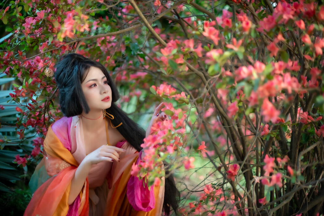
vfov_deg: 27.0
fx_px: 450
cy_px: 108
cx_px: 162
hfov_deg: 39.6
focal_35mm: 50
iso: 1000
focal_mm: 50
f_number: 1.4
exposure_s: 1/320
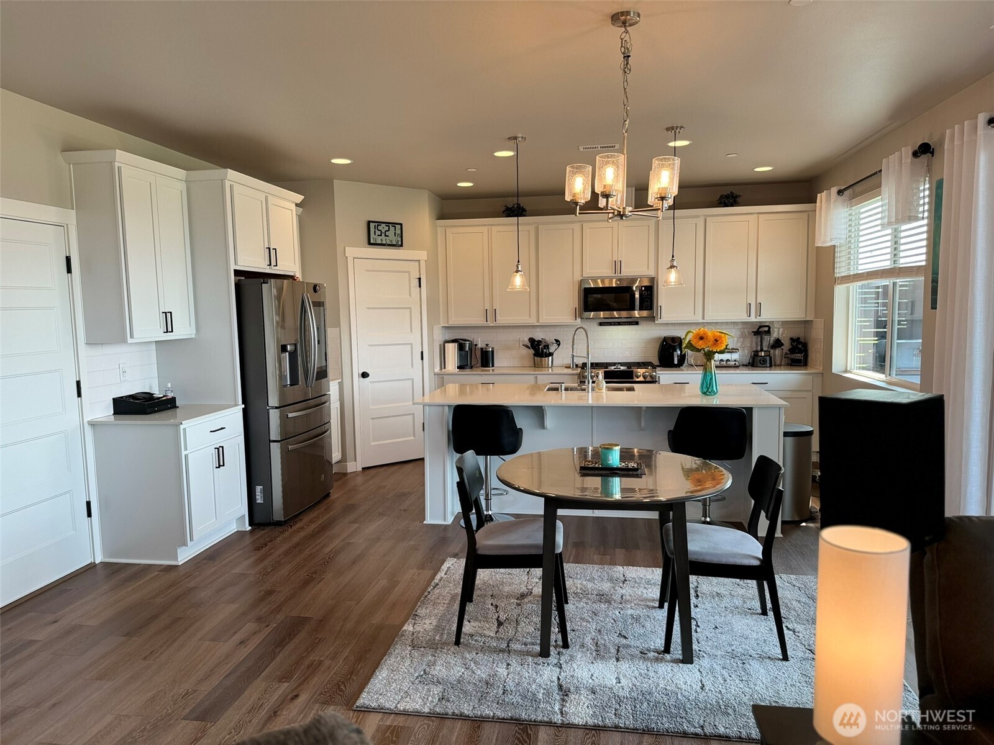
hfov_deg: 71.6
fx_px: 689
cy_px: 372
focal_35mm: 24
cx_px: 497
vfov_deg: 56.8
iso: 64
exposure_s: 1/120
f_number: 1.78
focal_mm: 6.76
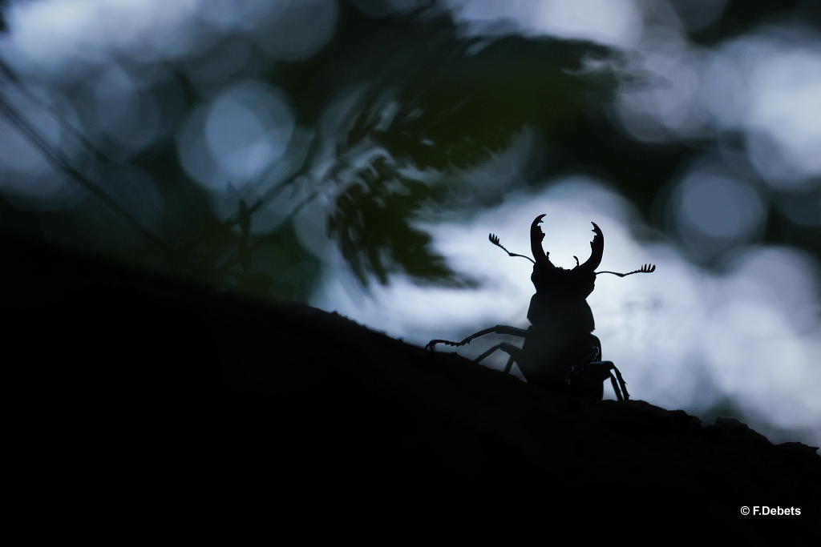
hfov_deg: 13.0
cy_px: 274
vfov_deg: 8.7
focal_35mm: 158
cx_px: 410
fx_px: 3592
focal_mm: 105
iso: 1600
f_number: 6.3
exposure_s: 1/60
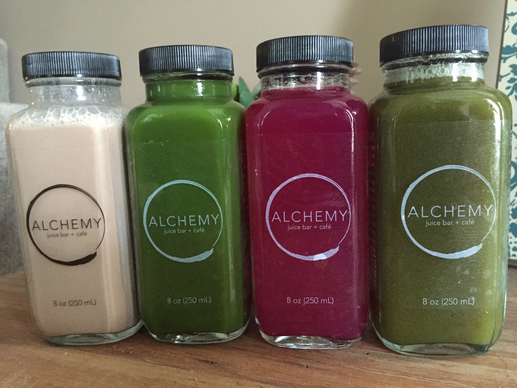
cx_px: 258
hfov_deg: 61.7
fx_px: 433
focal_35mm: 29
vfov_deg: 48.2
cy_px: 194
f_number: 2.2
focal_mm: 4.15
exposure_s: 1/15
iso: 400
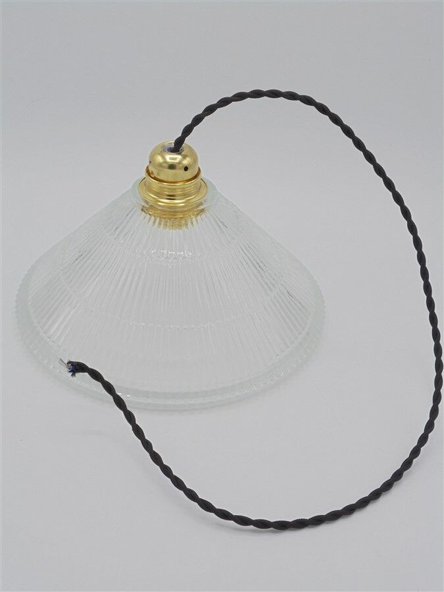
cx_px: 222
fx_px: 958
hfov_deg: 26.1
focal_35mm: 56
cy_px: 296
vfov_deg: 34.3
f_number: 5.2
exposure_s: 1/250
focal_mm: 10.1
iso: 100
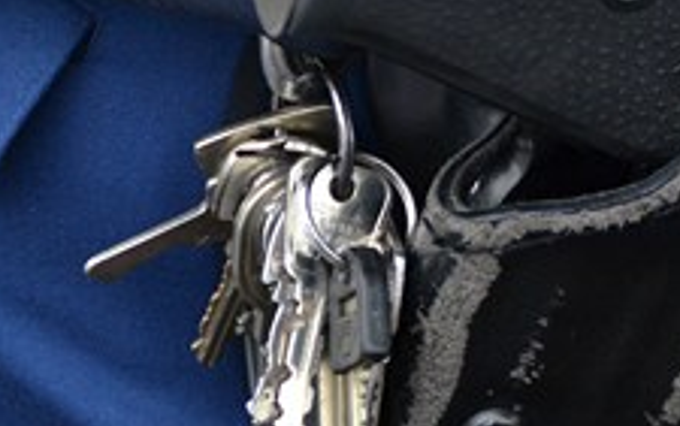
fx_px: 5137
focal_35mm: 277
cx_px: 656
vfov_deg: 4.7
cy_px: 211
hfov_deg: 7.5
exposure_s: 1/125
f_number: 5.3
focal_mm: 68
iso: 640
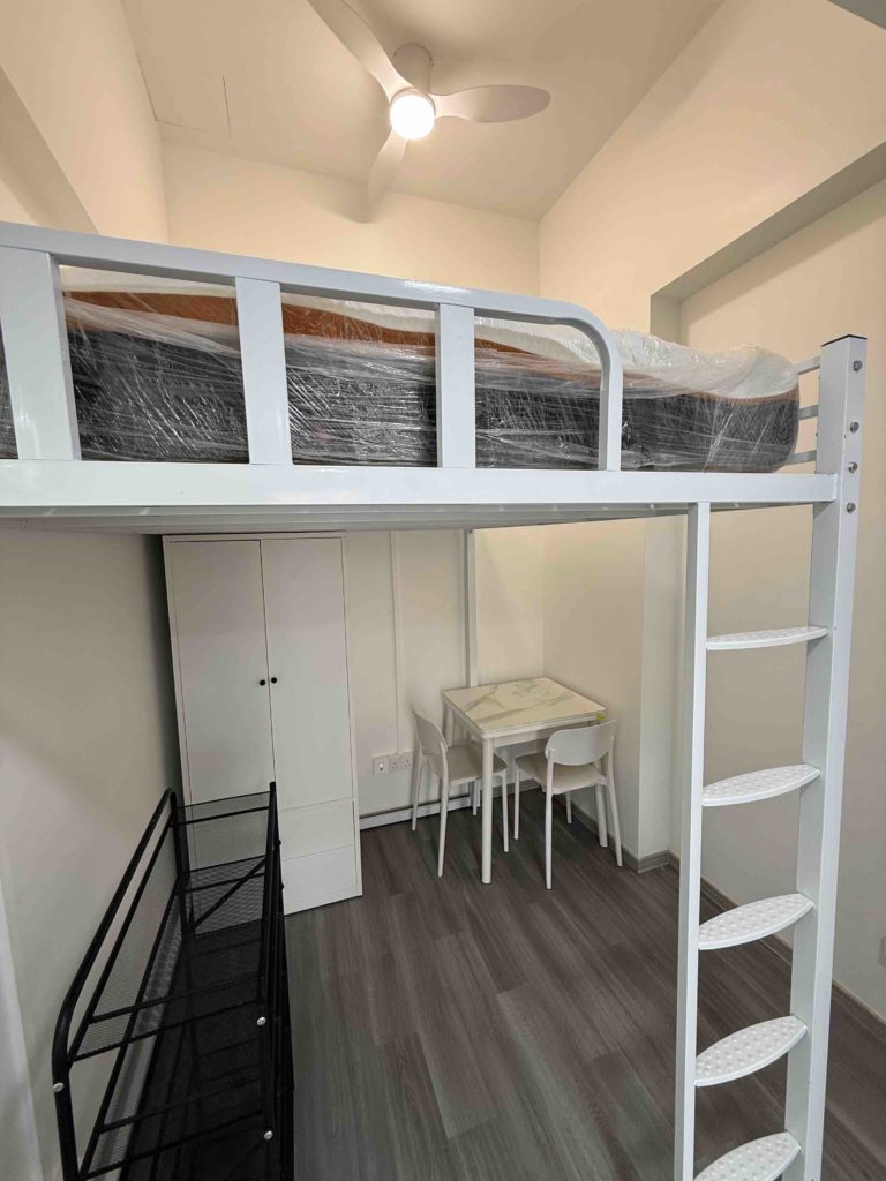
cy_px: 590
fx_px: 478
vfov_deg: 102.1
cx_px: 443
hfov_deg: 85.7
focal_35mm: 14
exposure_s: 1/99
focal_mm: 2.22
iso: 125
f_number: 2.2
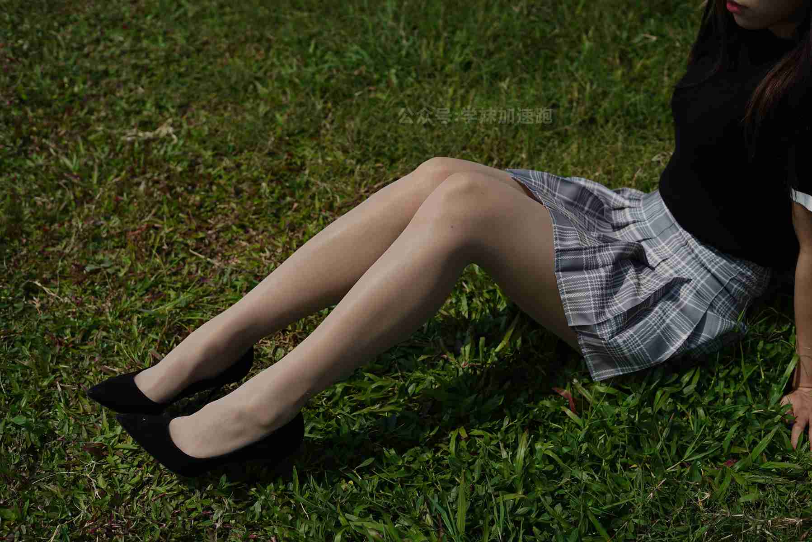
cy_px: 271
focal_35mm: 50
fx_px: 1128
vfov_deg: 27.0
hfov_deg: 39.6
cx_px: 406
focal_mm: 50
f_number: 4
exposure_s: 1/3200
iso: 64
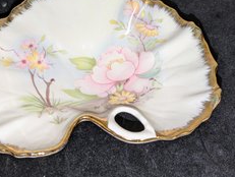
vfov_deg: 38.6
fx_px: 252
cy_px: 70
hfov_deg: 49.5
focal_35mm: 37
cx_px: 85
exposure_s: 1/30
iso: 97
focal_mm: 5.43
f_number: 1.89
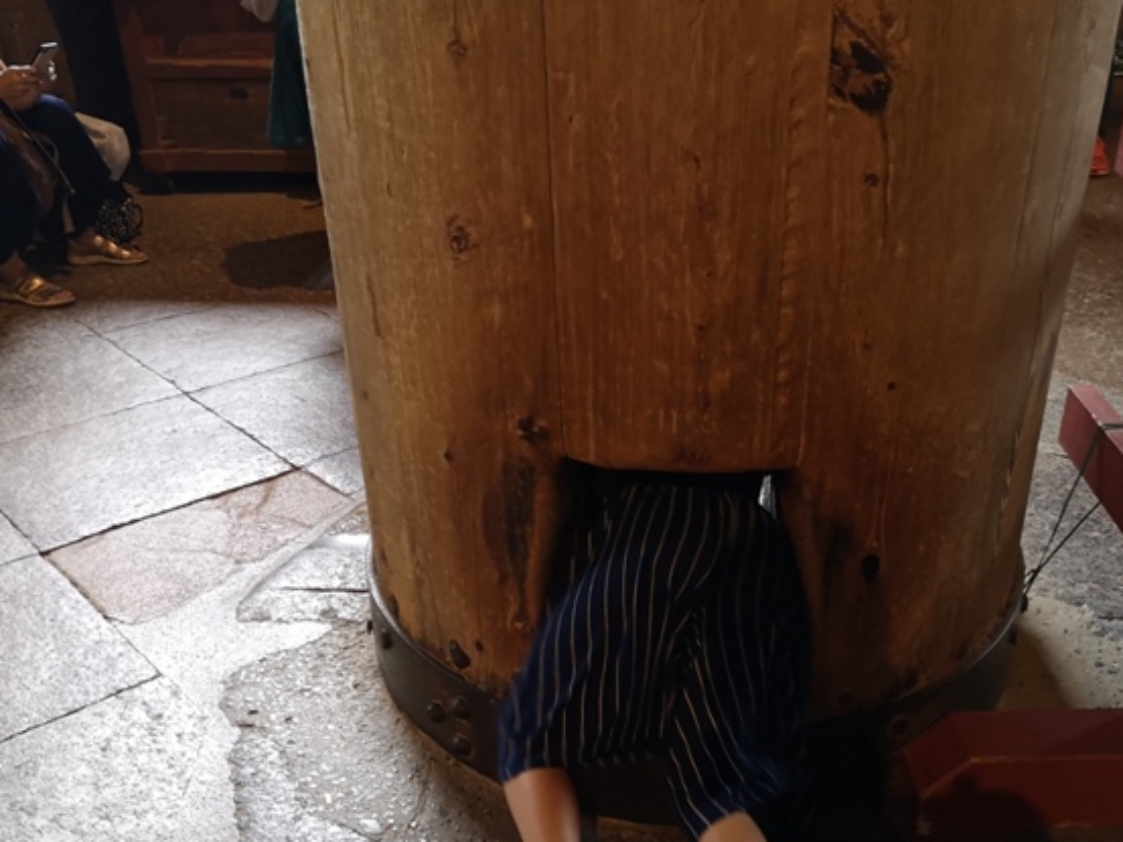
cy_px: 578
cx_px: 604
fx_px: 1265
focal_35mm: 39
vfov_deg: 36.3
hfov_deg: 47.8
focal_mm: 3.95
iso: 320
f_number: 1.8
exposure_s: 1/33.3
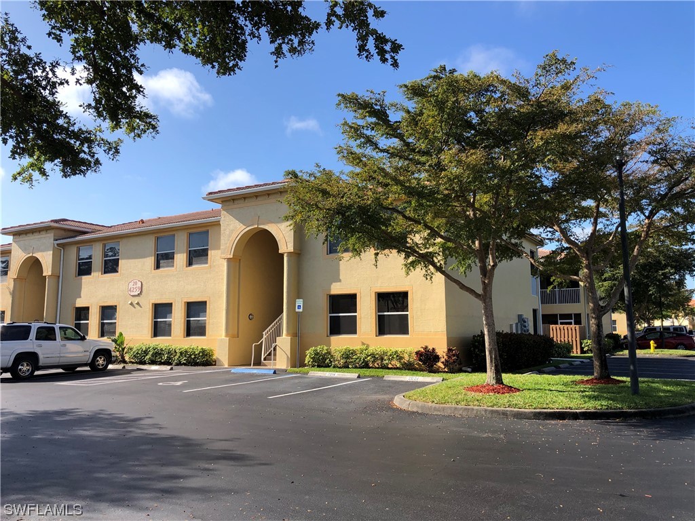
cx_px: 348
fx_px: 562
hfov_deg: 63.4
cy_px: 260
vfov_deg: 49.7
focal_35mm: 28
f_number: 1.8
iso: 20
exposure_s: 1/1350
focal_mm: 4
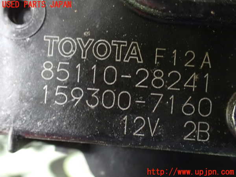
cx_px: 118
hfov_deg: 45.8
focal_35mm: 41
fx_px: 280
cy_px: 88
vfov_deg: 35.1
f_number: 2.8
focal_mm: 7.31
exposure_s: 1/8
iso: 1600
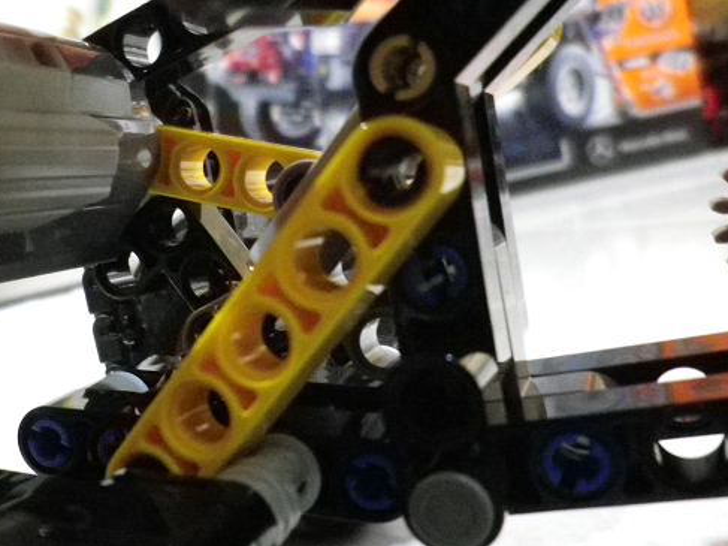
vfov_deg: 31.4
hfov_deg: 40.4
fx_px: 967
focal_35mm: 46
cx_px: 205
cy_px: 341
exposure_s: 1/10
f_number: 3.2
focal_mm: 5
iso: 800
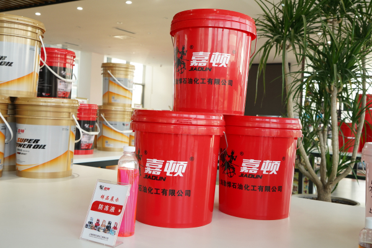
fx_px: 393
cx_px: 186
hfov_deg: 50.7
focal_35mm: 38
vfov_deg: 35.1
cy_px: 124
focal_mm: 38
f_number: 8
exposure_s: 1/60
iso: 1000
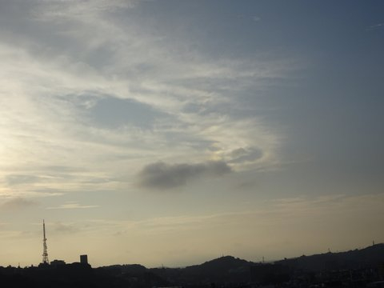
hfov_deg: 32.2
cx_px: 192
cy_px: 144
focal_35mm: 60
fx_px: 666
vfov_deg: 24.4
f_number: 4.5
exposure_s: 1/1250
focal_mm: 10.23
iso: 80
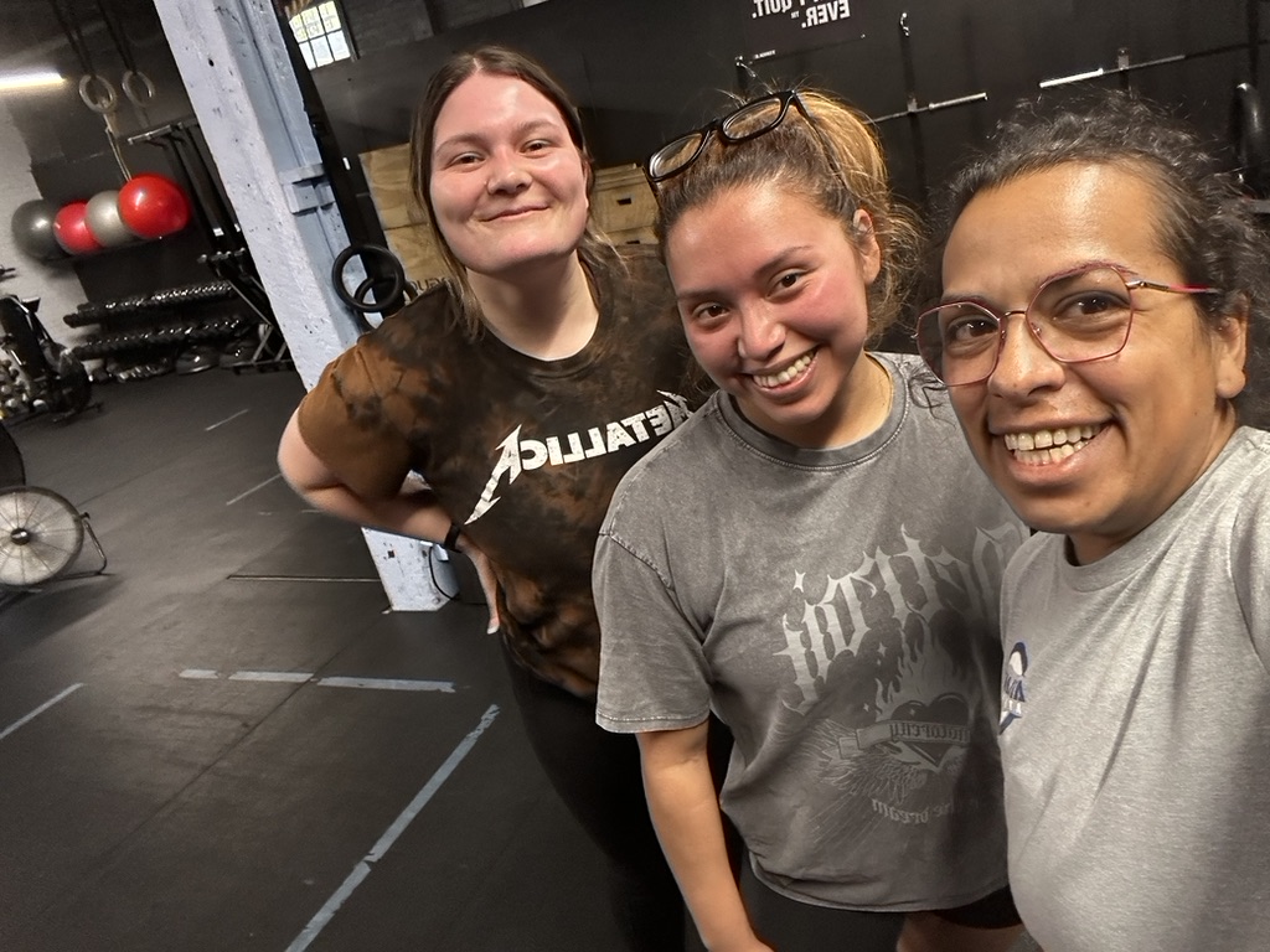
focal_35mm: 23
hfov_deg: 73.9
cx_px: 635
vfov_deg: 58.9
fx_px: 844
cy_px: 476
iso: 250
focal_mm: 2.69
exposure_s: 1/40
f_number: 1.9
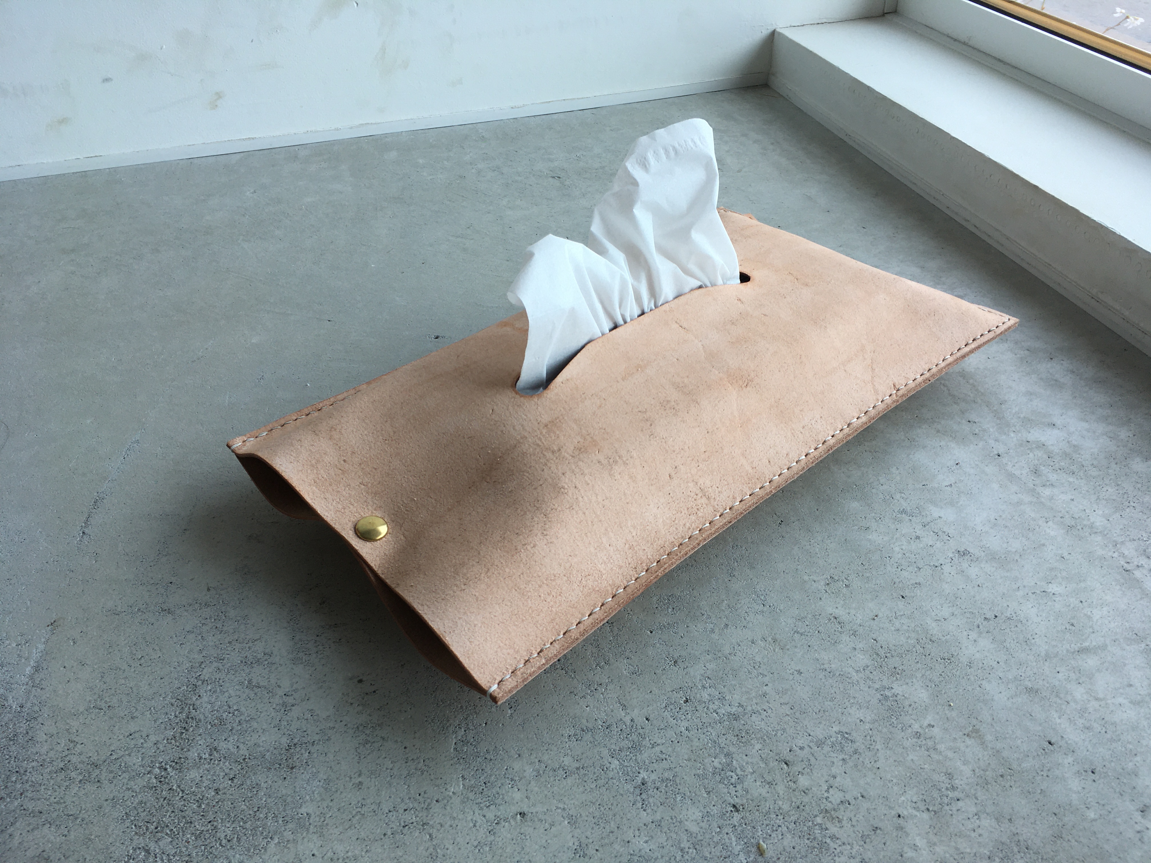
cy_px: 432
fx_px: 964
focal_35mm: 29
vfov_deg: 48.2
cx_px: 576
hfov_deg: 61.7
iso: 25
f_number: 2.2
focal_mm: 4.15
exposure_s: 1/466
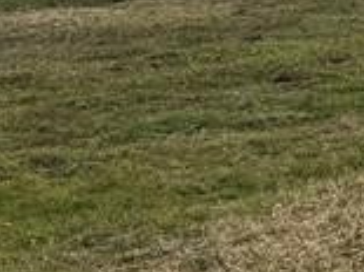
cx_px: 1069
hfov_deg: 9.7
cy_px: -40
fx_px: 1671
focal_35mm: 159
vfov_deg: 9.2
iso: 80
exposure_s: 1/7092
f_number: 1.78
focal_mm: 6.86
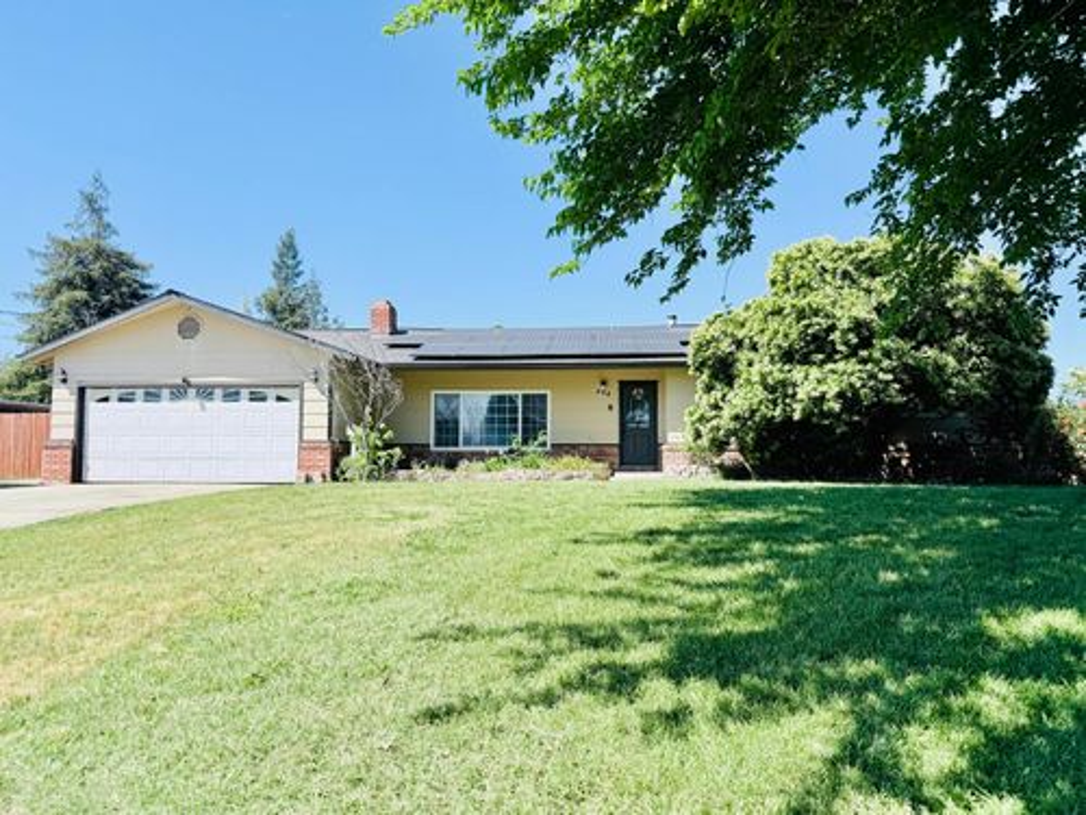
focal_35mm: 24
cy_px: 408
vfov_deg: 56.8
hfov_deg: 71.6
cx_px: 543
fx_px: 753
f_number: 1.78
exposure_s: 1/3145
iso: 80
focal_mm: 6.76
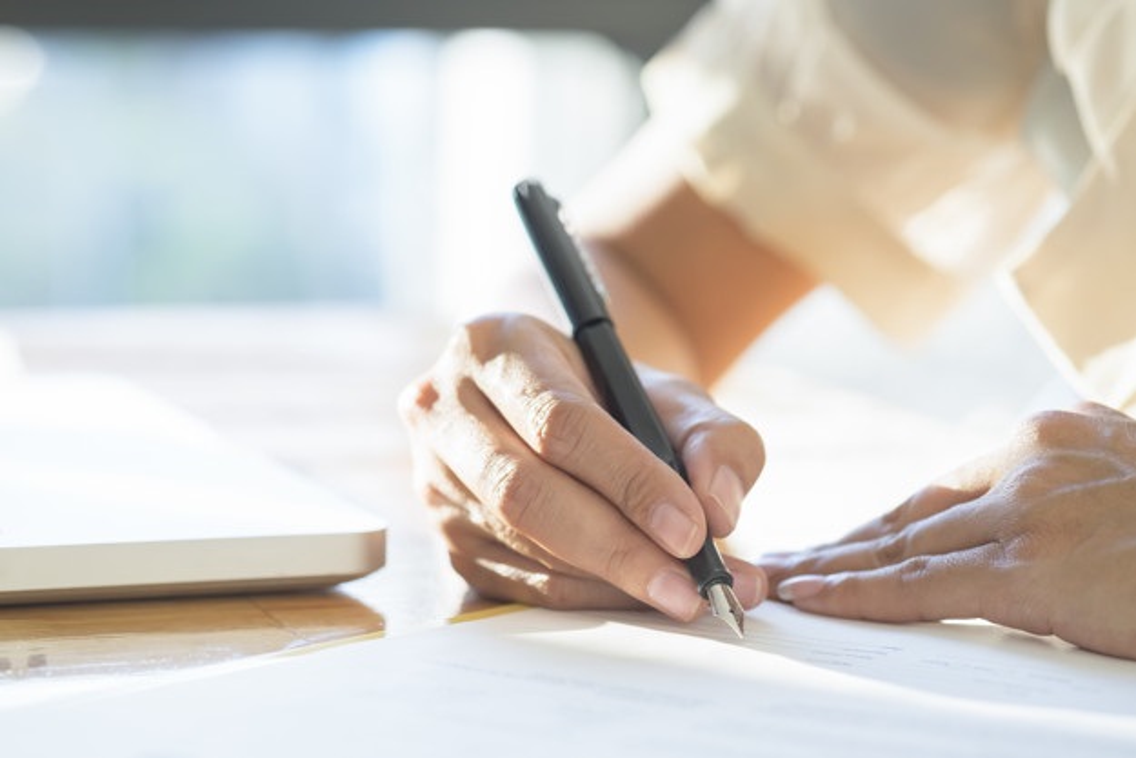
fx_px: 2840
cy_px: 379
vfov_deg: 15.2
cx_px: 568
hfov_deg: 22.6
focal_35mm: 90
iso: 400
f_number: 3.2
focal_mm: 60
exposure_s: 1/250
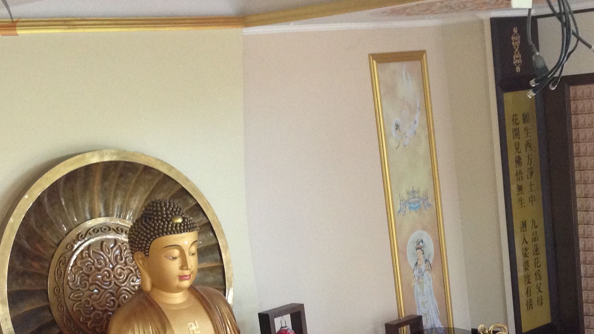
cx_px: 440
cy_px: 407
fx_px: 1181
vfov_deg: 15.5
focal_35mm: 75
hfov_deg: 27.9
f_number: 2.4
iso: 200
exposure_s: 1/20
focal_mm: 4.12
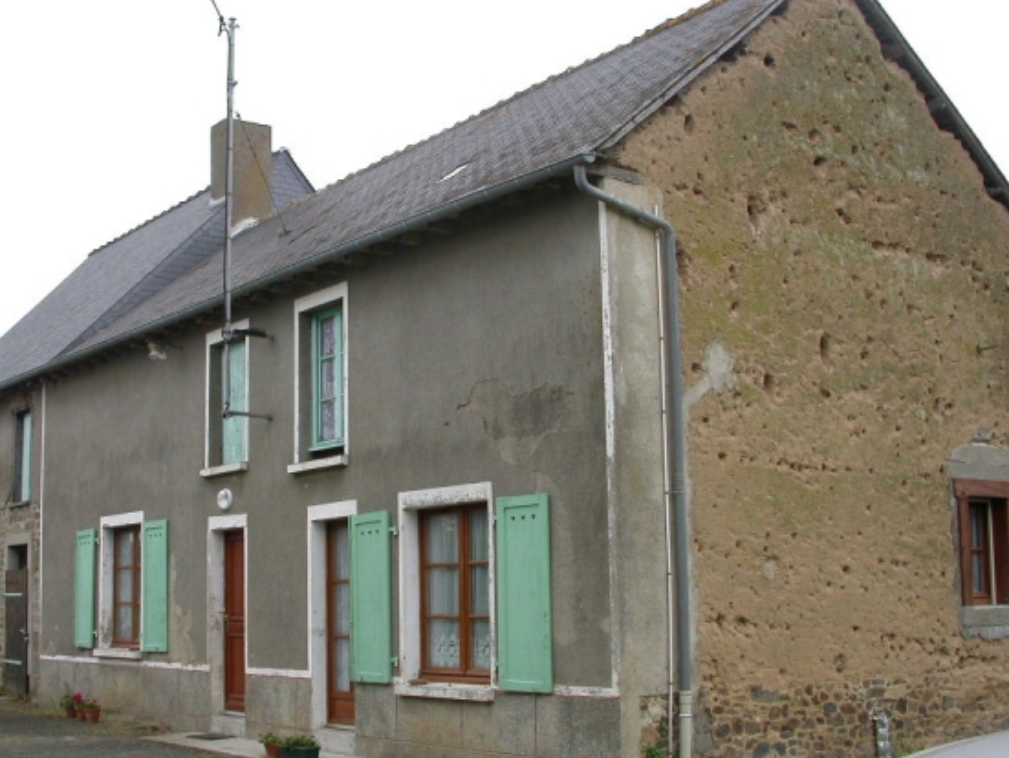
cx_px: 403
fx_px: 1371
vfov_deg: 30.9
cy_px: 395
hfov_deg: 40.2
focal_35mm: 47
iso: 100
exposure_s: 1/182
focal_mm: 7.85
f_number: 5.3
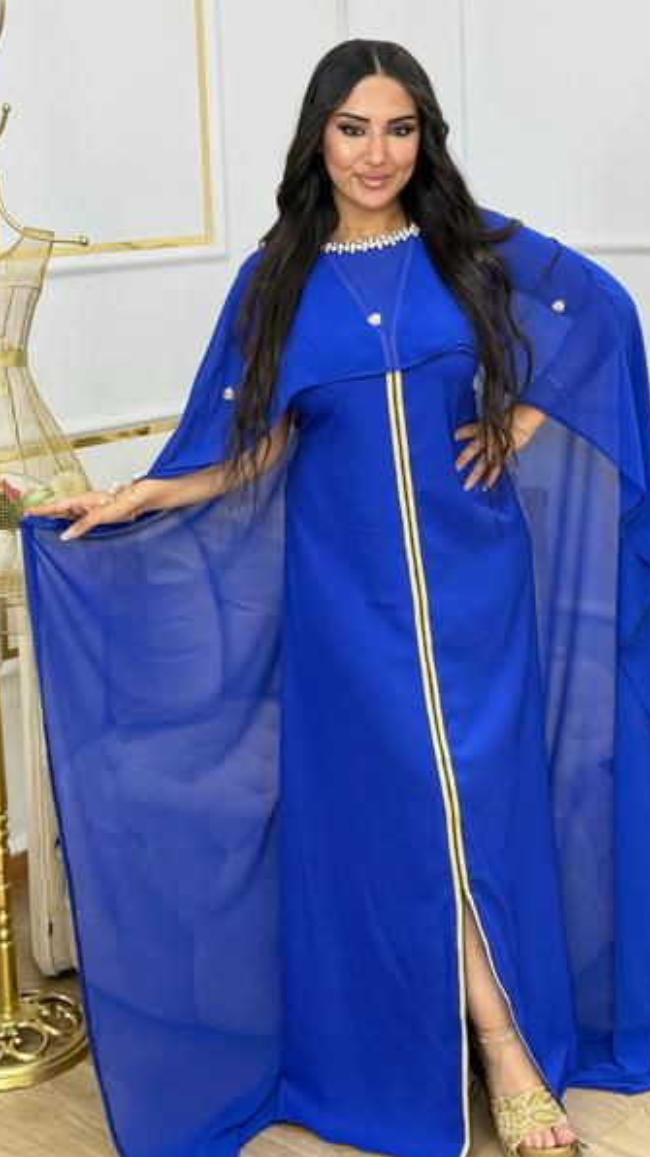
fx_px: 1625
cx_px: 385
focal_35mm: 53
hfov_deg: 22.6
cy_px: 580
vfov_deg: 39.2
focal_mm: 6.76
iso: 64
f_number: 1.78
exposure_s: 1/233
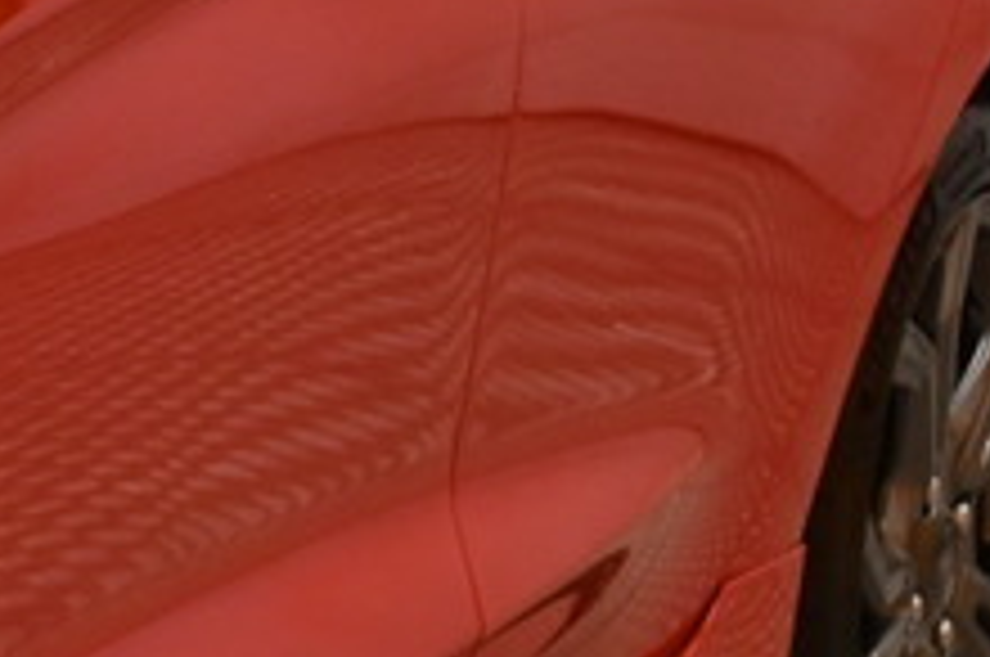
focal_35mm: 360
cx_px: -1629
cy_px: 207
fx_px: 9873
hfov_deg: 5.5
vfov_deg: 3.8
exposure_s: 1/50
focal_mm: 32.5
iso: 360
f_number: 5
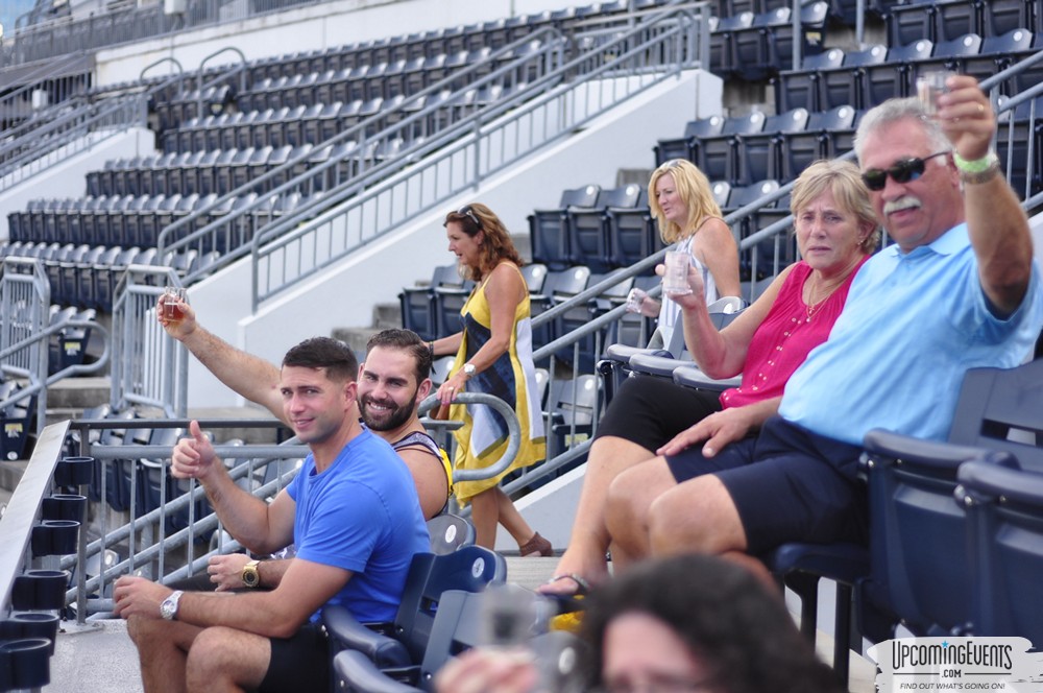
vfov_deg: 18.1
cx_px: 522
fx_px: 2170
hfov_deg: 27.0
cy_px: 346
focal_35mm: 75
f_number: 1.8
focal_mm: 50
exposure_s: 1/1250
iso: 200
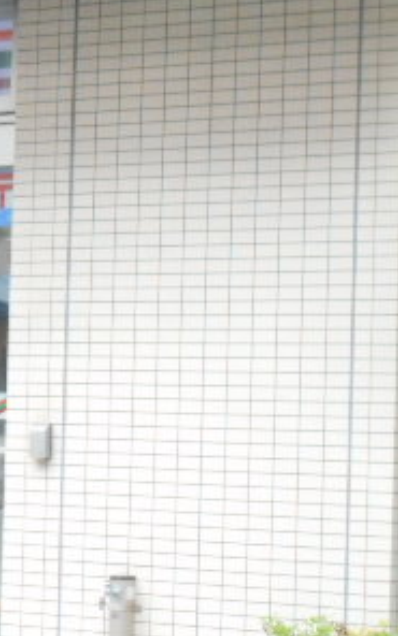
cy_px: 395
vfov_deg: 12.0
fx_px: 3020
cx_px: -286
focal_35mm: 174
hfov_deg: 7.4
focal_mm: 13.5
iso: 560
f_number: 5.8
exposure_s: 1/250
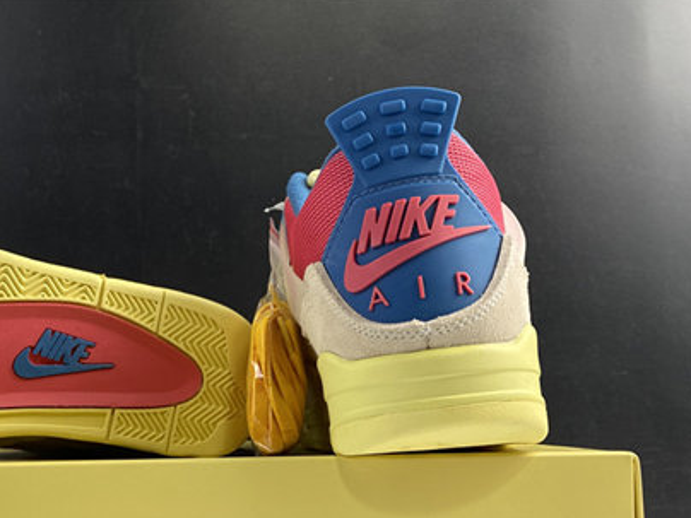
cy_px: 440
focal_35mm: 45
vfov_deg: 31.1
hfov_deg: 40.9
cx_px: 174
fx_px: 898
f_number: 1.8
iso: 100
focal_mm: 4.25
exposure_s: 1/100
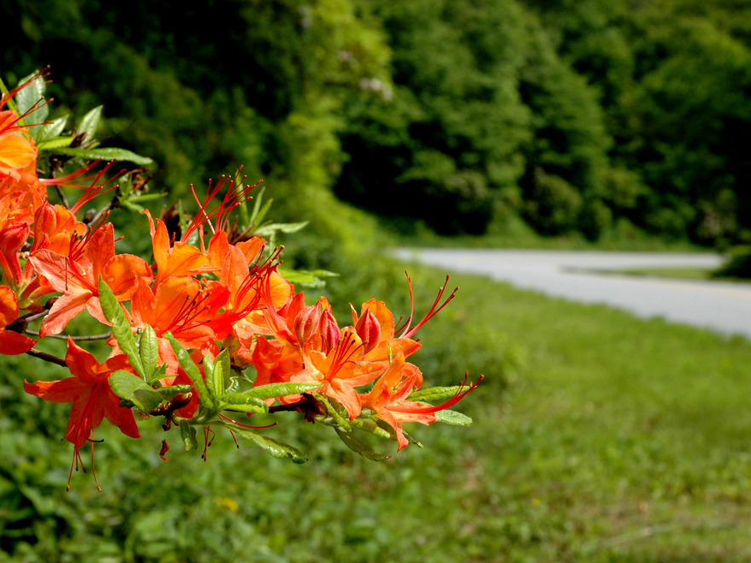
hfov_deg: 23.8
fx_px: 1779
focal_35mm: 82
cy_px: 283
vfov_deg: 18.0
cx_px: 385
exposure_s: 1/500
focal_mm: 50
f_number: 11
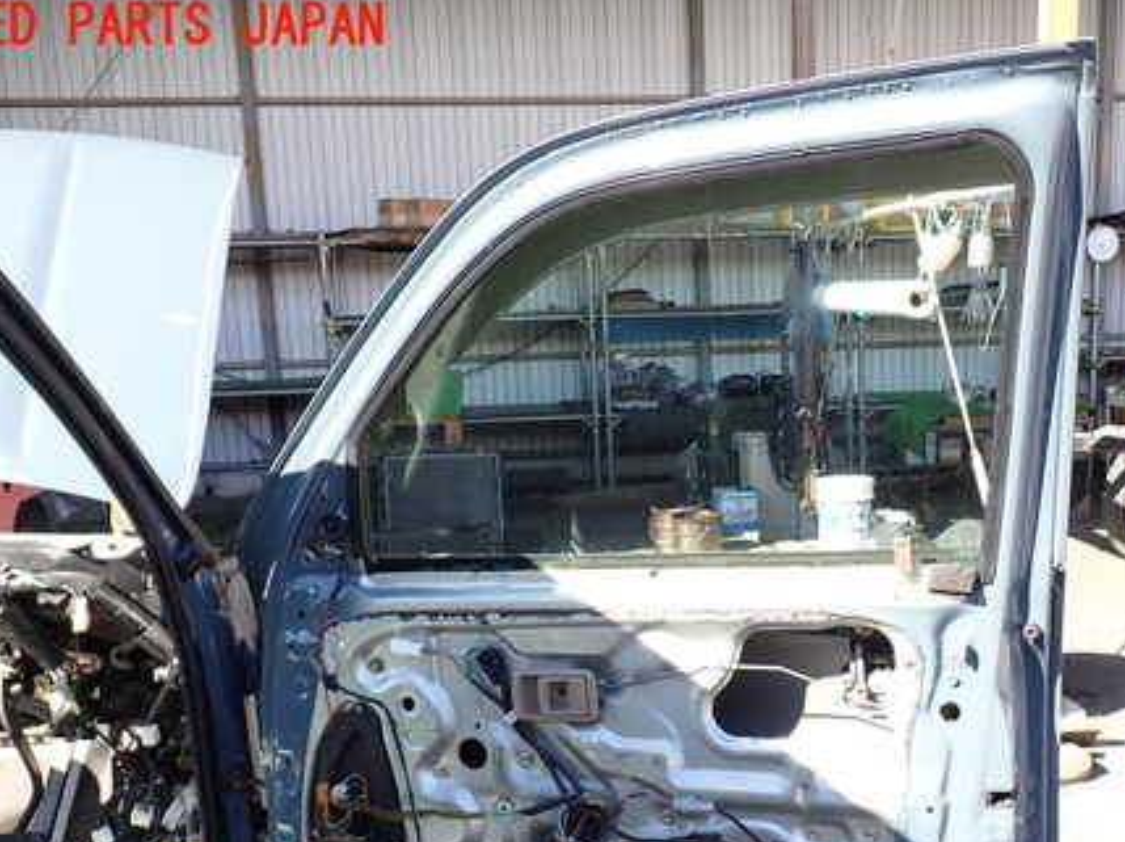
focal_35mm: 42
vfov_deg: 33.9
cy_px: 585
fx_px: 1364
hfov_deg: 44.5
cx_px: 695
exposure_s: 1/200
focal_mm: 5.4
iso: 100
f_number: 3.2
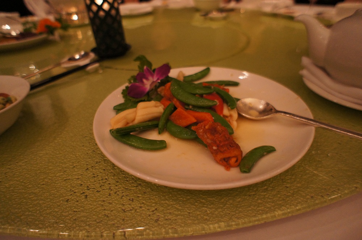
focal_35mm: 24
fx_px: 241
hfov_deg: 73.8
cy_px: 120
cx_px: 181
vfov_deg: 53.0
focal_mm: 16
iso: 1600
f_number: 2.8
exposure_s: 1/125
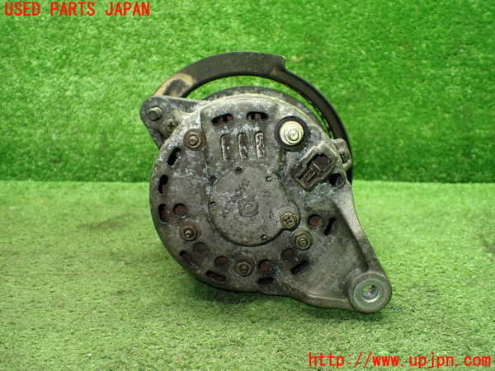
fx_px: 429
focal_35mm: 30
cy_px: 186
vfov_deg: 46.8
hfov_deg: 60.0
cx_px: 248
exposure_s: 1/60
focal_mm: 5.4
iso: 800
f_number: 2.3
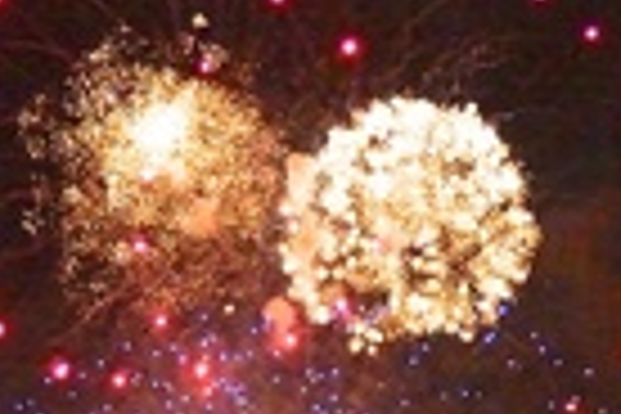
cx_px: 266
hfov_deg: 5.5
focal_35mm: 375
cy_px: 392
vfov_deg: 3.7
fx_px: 6462
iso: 6400
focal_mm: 75
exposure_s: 1/50
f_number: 4.5
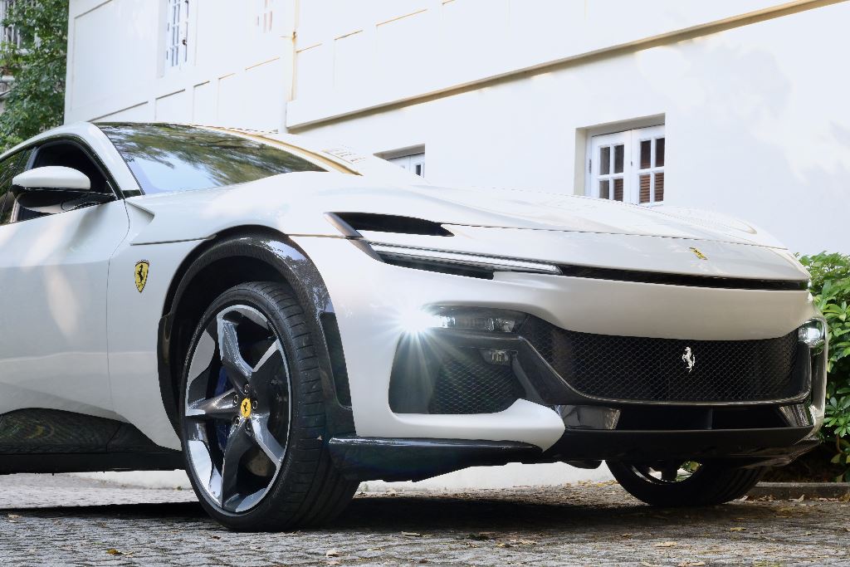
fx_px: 1653
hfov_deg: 28.8
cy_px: 284
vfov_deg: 19.5
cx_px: 425
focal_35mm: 70
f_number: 16
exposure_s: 1/40
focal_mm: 70
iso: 800
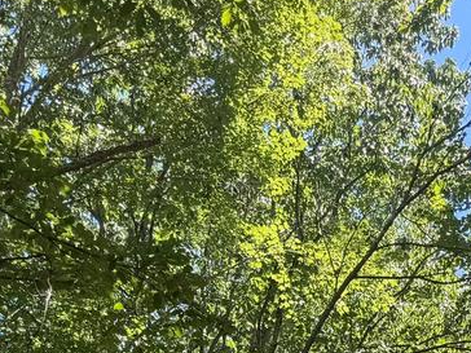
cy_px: 679
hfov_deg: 20.5
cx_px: 342
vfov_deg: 13.6
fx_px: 1293
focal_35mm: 95
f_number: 1.78
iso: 80
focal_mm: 6.76
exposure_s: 1/677
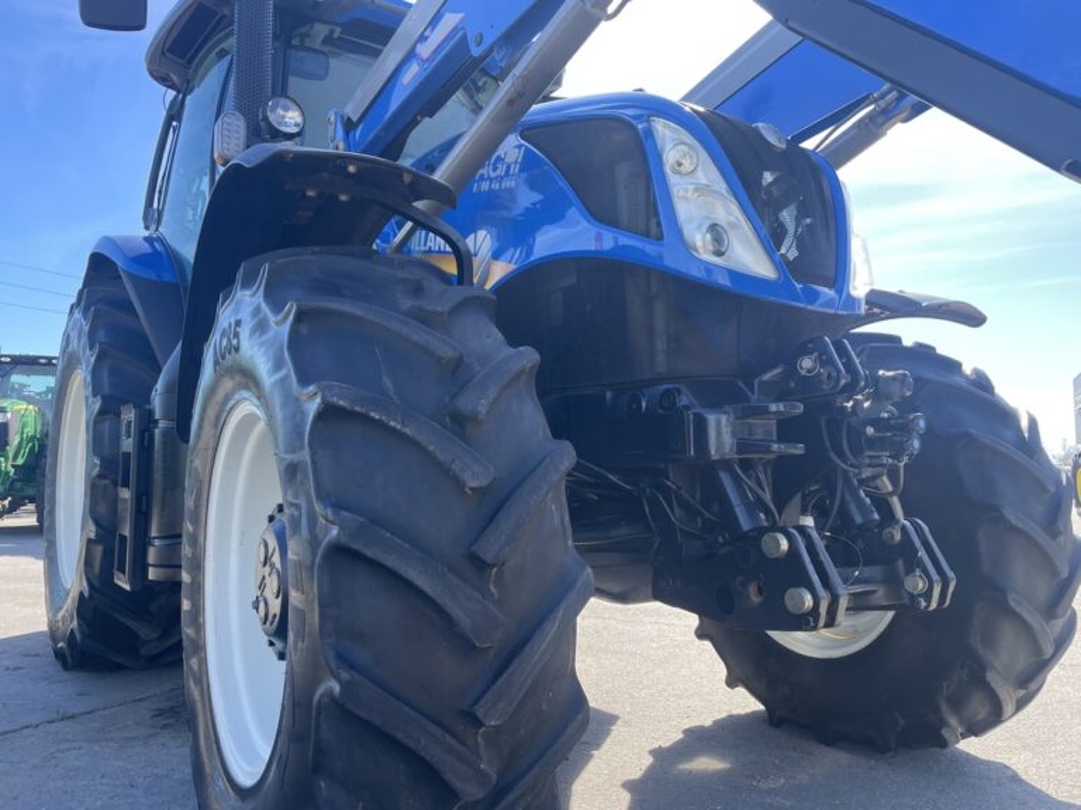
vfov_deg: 53.1
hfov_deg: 67.3
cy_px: 405
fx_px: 812
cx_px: 540
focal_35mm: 26
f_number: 1.6
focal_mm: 4.2
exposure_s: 1/527
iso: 32
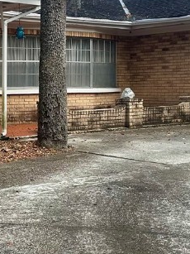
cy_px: 137
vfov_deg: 24.4
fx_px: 586
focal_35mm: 80
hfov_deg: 18.3
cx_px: 56
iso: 80
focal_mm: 6.86
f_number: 1.78
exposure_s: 1/1916
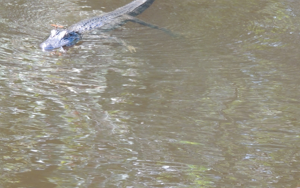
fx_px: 3803
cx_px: 101
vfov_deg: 2.8
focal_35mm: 465
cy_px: 14
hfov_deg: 4.5
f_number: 4.7
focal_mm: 49
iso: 400
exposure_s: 1/160
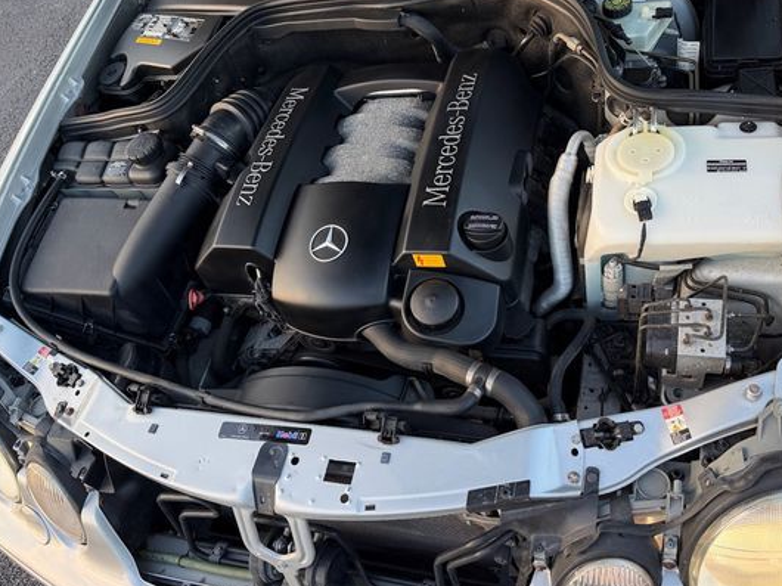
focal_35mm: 29
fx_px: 655
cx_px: 435
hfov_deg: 61.5
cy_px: 288
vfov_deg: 48.2
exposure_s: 1/201
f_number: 1.78
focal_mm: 6.76
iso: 80
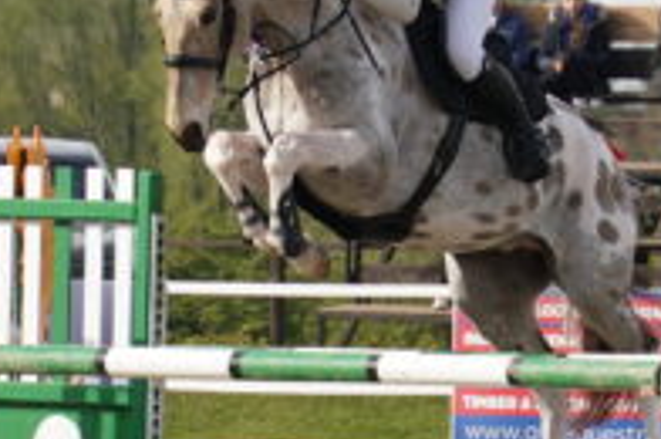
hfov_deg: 3.1
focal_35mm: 656
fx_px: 12025
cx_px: 452
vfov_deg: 2.1
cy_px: 255
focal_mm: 138
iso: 400
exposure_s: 1/1250
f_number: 5.6
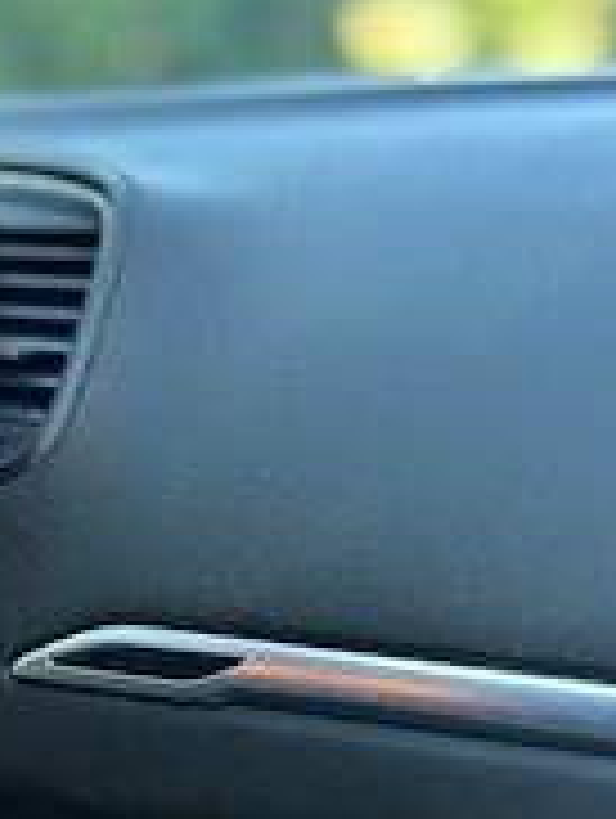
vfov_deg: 32.9
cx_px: 333
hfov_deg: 25.7
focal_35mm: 57
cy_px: 644
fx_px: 1349
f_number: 1.5
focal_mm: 5.7
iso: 125
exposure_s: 1/93
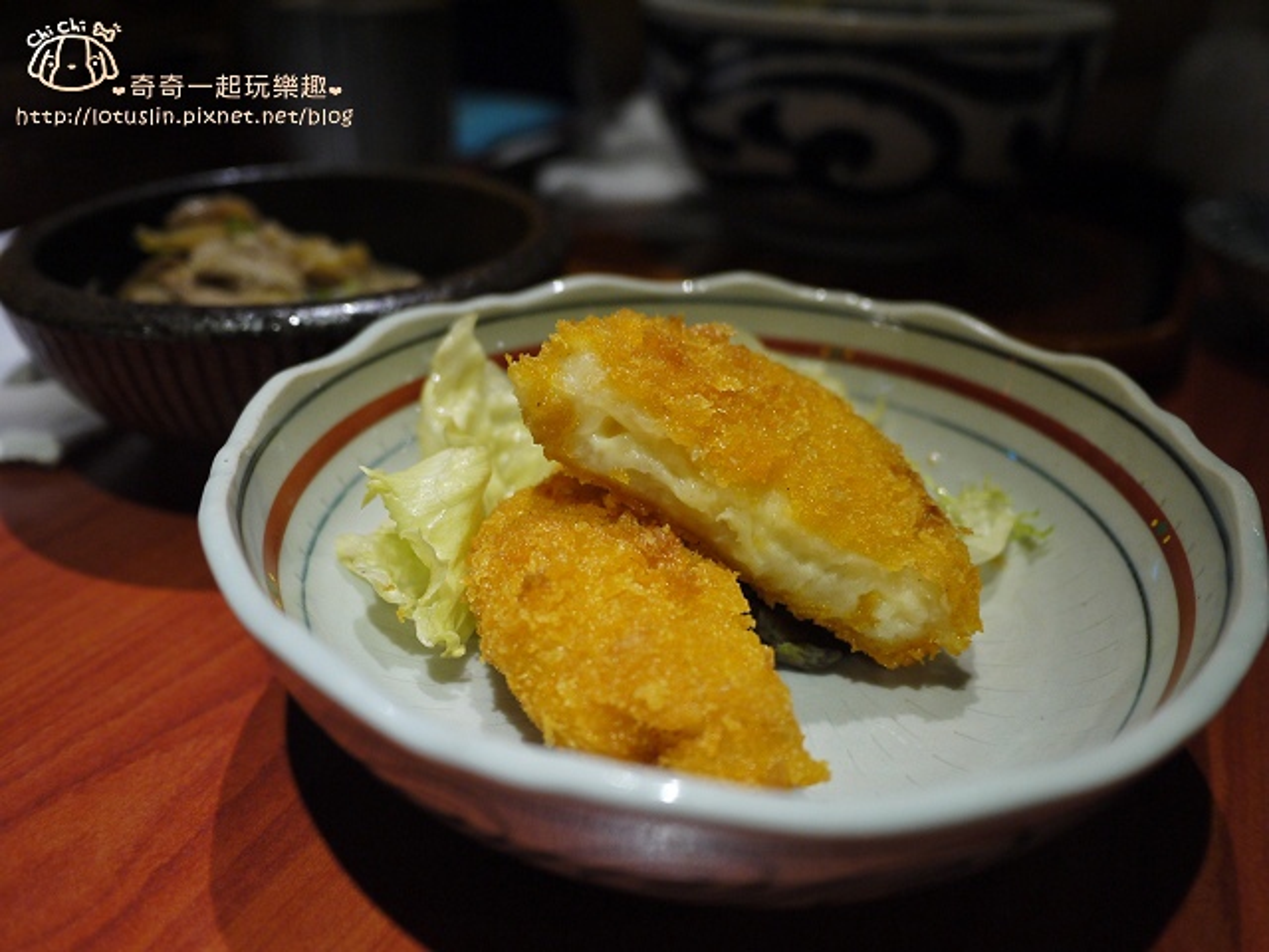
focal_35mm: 28
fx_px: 1026
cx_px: 634
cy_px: 476
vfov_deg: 49.7
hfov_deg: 63.4
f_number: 2.5
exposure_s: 1/60
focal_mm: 14
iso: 320
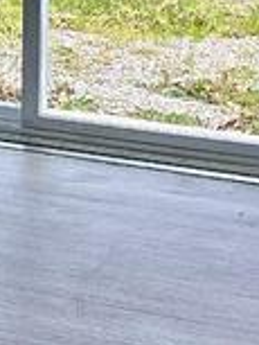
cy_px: -70
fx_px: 1614
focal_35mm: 162
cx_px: -297
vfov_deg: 11.9
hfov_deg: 8.6
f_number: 1.7
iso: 100
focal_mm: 6.3
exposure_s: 1/120
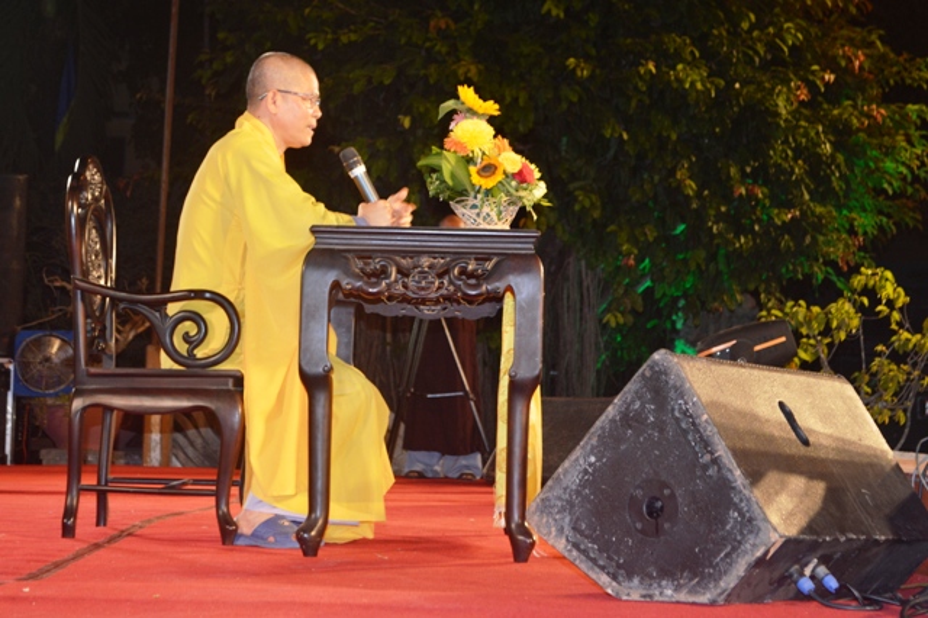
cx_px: 464
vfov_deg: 18.9
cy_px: 309
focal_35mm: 72
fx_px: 1855
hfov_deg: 28.1
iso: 400
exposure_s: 1/60
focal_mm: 48
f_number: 5.6
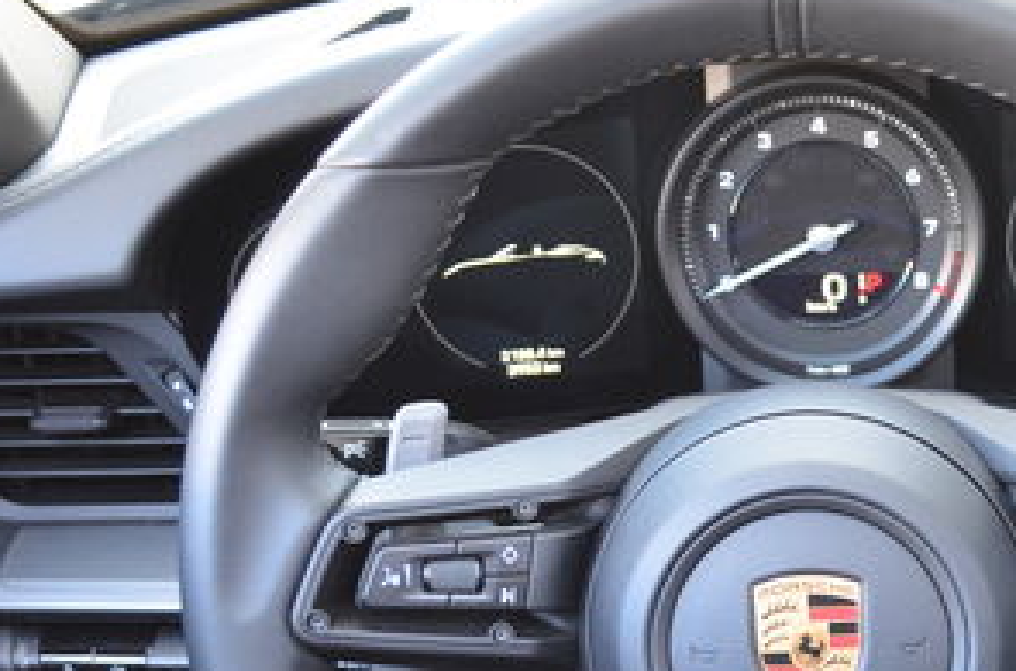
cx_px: 1044
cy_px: 685
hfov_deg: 24.7
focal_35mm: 78
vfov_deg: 17.0
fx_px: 2195
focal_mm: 20
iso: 800
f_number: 3.8
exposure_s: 1/60
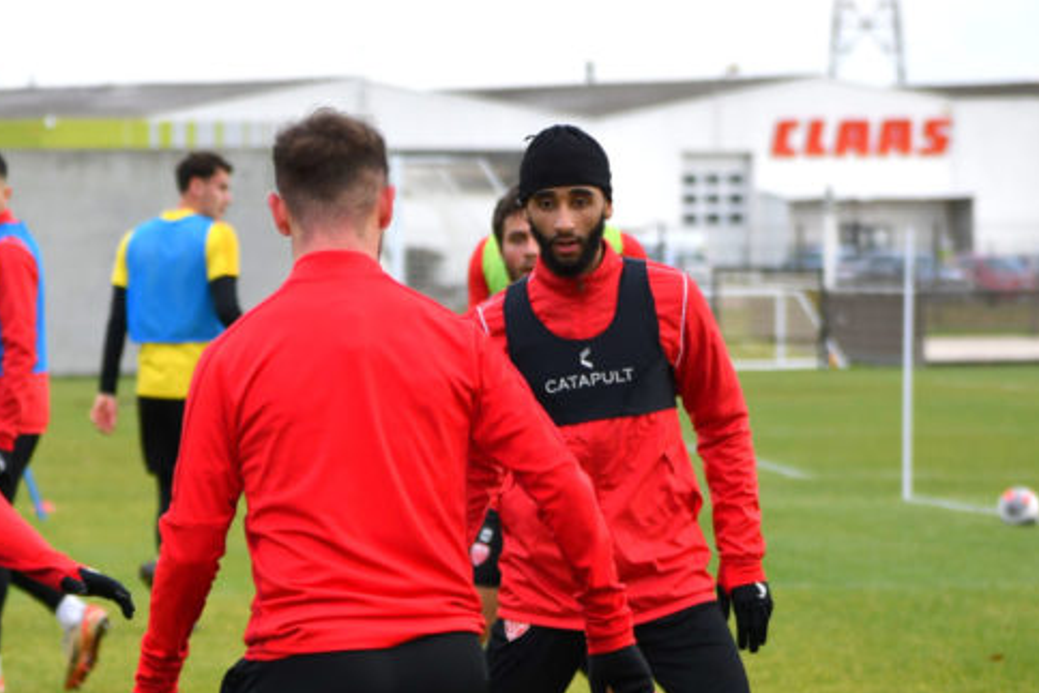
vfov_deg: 3.6
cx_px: 279
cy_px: 640
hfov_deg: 5.3
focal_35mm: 387
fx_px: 11172
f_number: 4.8
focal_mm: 122
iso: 500
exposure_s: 1/1000
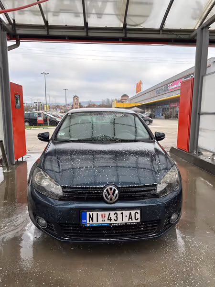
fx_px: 199
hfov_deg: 56.8
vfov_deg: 71.6
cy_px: 144
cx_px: 108
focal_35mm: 24
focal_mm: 6.86
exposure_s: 1/762
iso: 80
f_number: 1.78
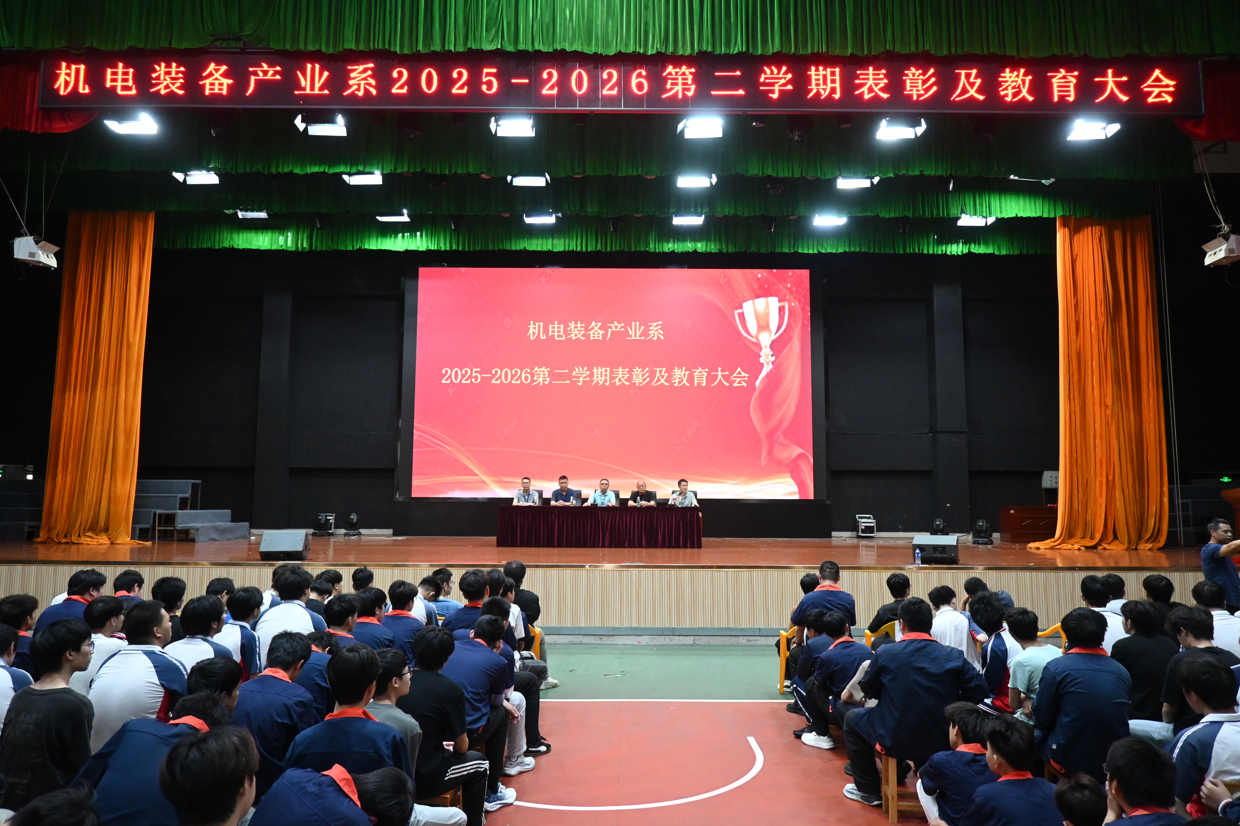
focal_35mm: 24
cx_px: 620
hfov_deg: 73.7
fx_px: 827
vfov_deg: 53.1
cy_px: 413
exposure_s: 1/160
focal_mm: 16
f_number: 3.5
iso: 3200
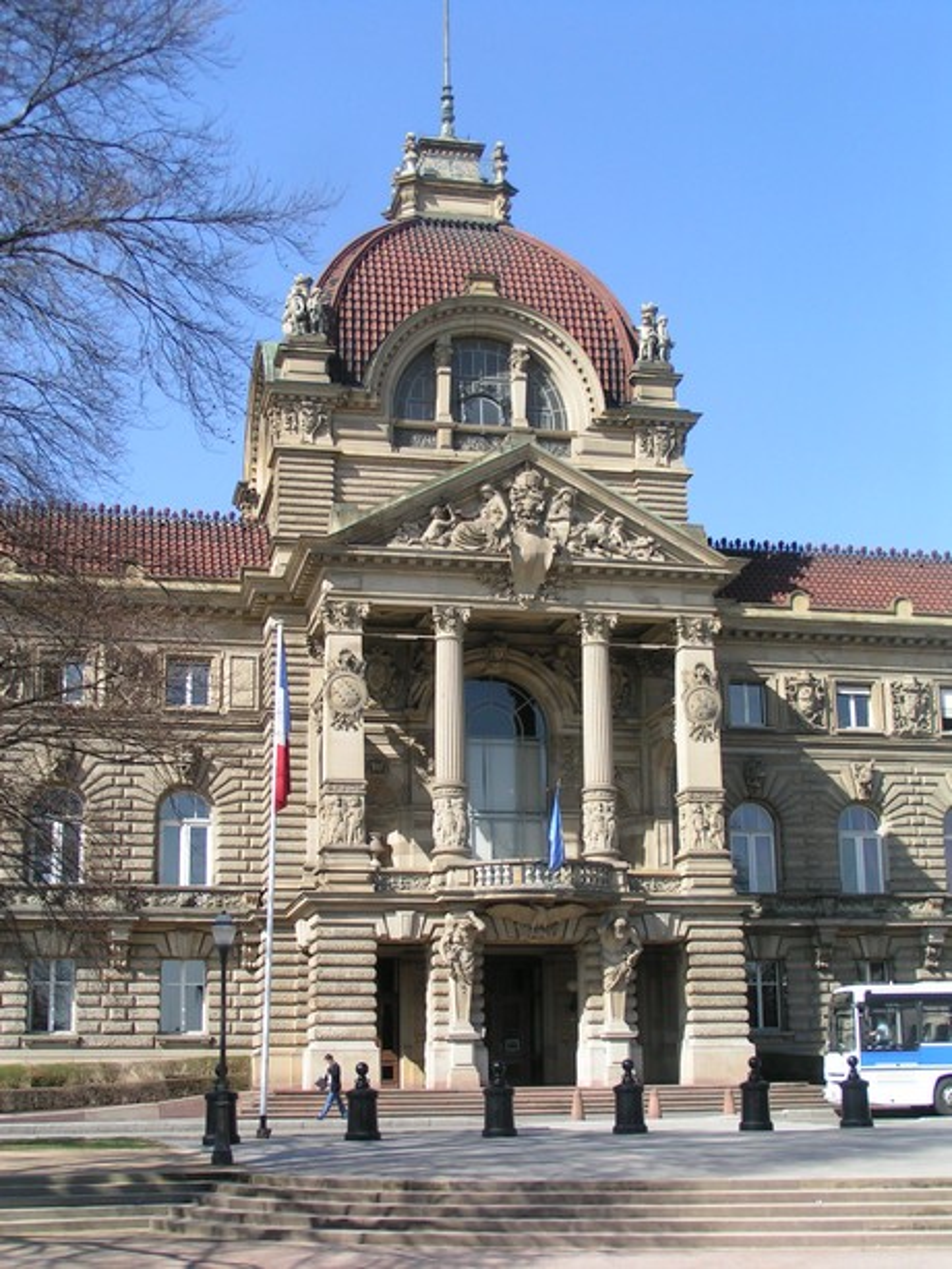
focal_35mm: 47
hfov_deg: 30.9
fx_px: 1723
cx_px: 476
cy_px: 634
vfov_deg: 40.4
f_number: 5
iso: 50
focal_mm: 7.3
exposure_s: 1/250
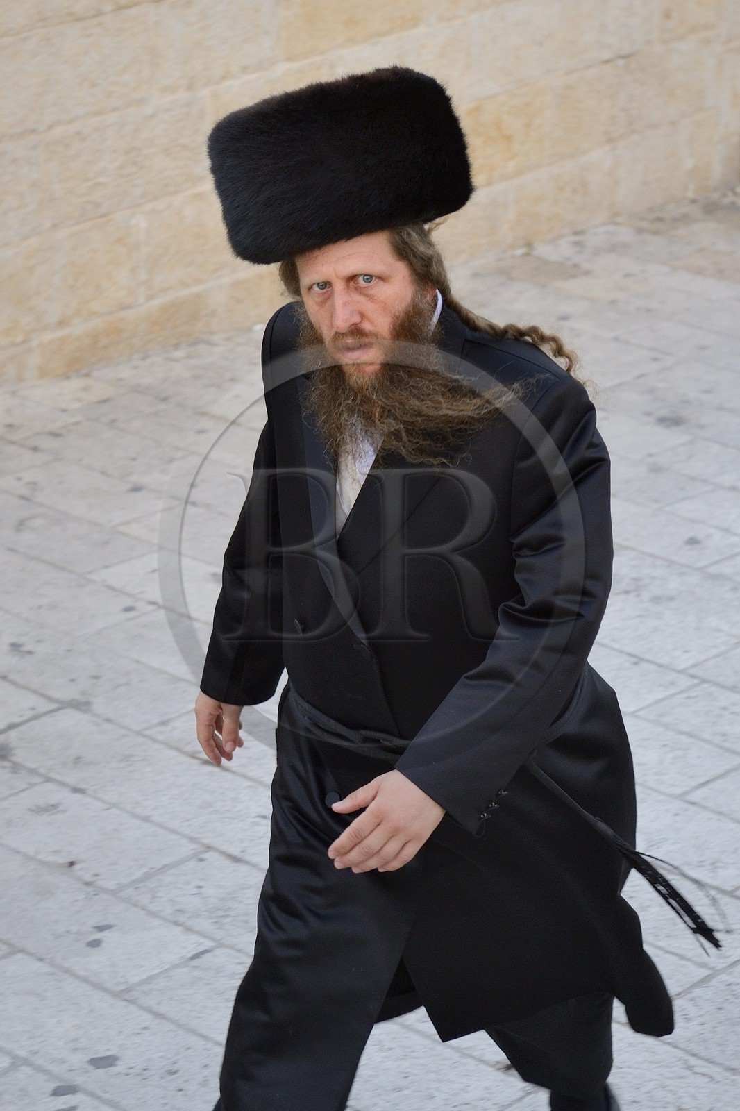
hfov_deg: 19.4
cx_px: 370
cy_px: 556
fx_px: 2159
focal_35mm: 70
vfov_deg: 28.8
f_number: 5
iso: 1000
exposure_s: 1/160
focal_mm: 70
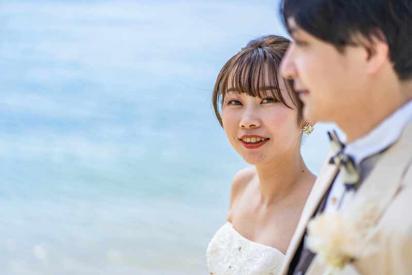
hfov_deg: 23.9
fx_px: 973
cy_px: 138
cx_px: 206
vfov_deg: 16.1
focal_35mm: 85
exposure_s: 1/3200
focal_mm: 85
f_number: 2
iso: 100
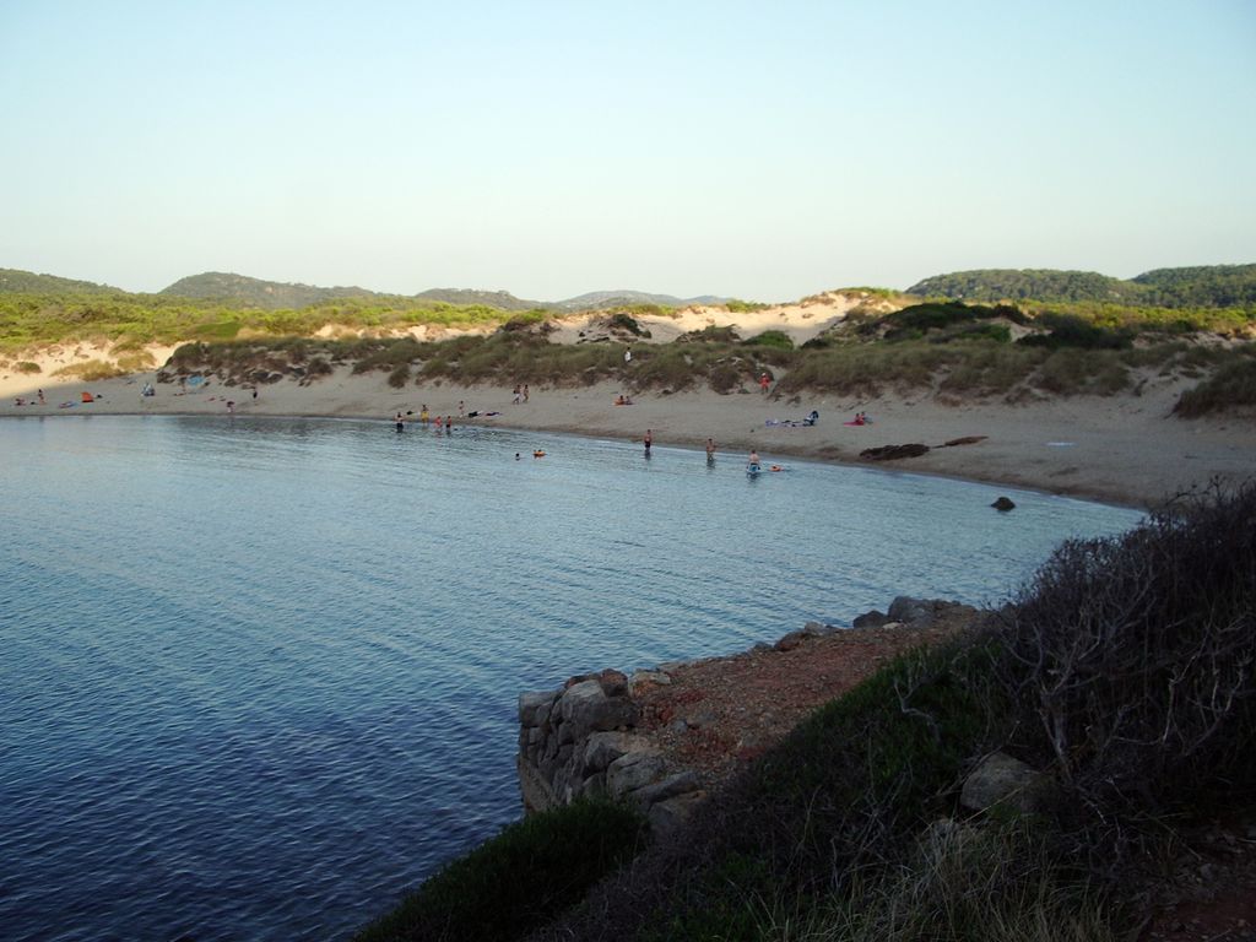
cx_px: 628
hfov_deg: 52.6
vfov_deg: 40.7
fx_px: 1270
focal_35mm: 35
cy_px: 471
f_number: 4.3
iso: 50
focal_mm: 5.8
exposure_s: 1/200
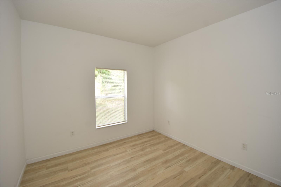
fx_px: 117
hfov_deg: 100.4
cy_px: 94
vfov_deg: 77.3
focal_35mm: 15
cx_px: 140
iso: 320
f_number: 4
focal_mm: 10
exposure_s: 1/60
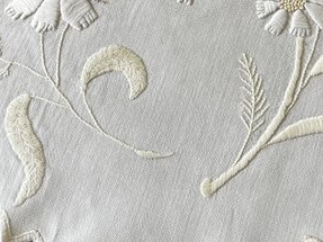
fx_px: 541
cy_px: 25
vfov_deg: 24.5
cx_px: 176
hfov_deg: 33.2
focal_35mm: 58
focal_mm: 5.7
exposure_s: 1/121
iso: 100
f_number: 1.5
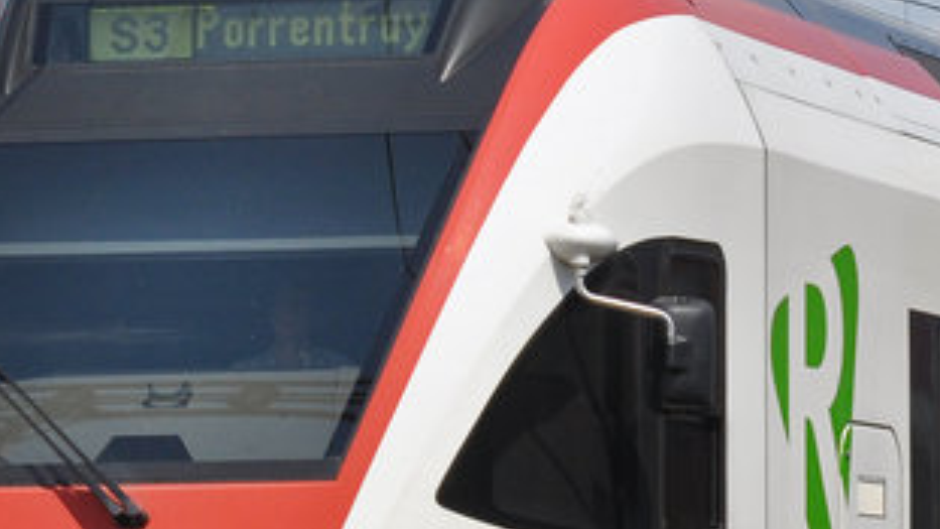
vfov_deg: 3.6
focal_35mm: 333
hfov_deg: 6.5
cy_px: 186
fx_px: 8301
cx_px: 759
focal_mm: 55
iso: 250
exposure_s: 1/1000
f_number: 6.3
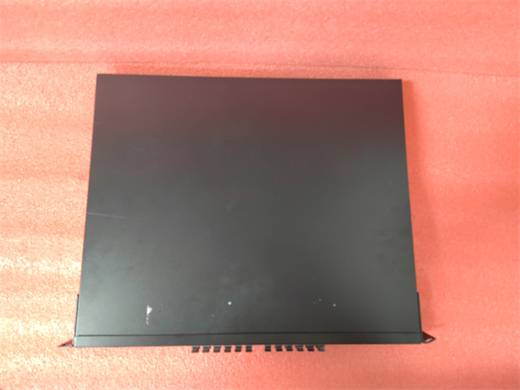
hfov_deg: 73.9
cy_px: 195
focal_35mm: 23
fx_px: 346
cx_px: 260
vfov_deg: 58.9
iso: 2350
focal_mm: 5.52
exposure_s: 1/25
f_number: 1.9
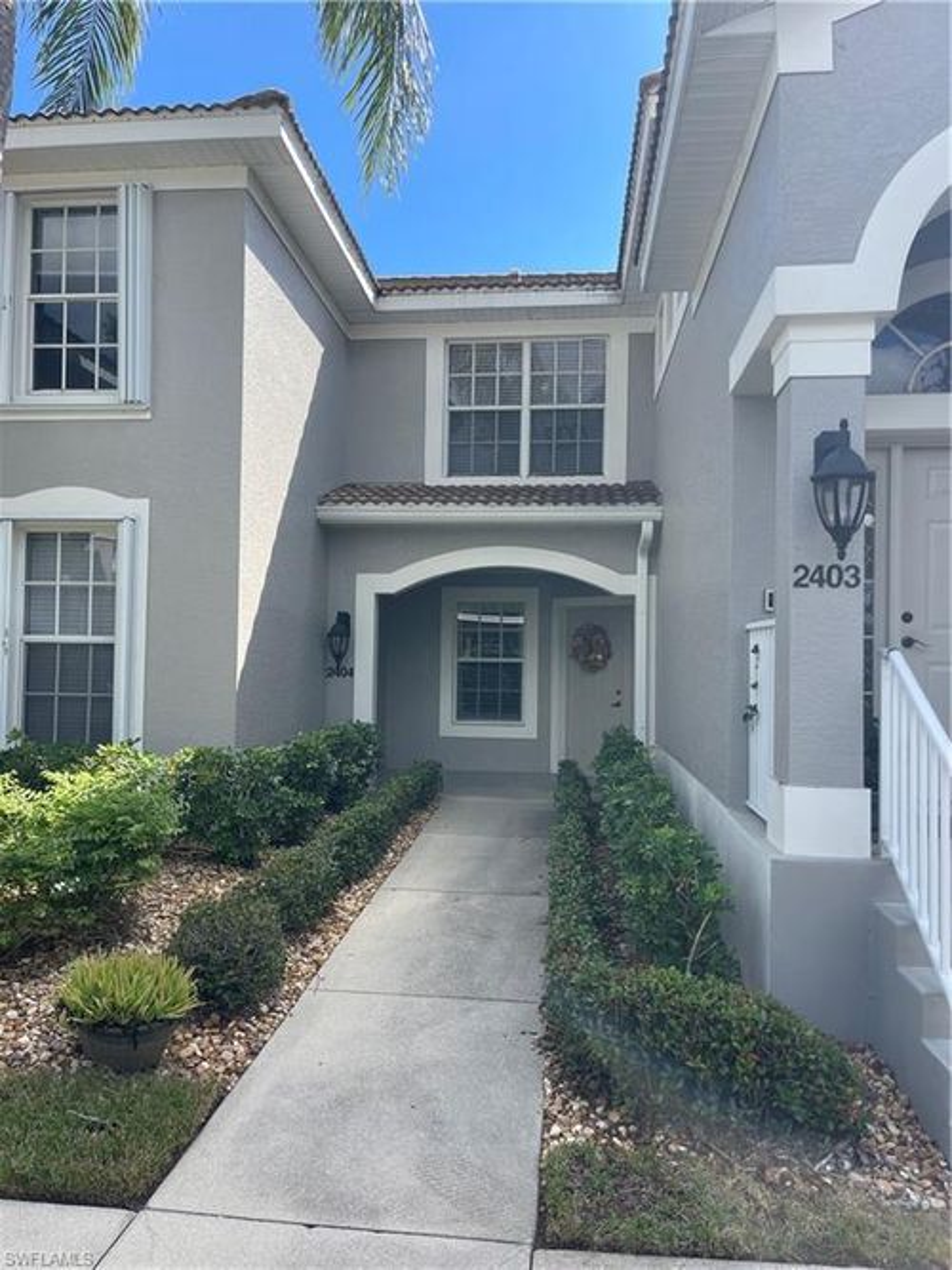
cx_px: 476
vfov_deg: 69.4
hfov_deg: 54.9
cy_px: 635
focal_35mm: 25
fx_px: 917
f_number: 1.6
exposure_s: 1/1513
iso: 32
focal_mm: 5.1
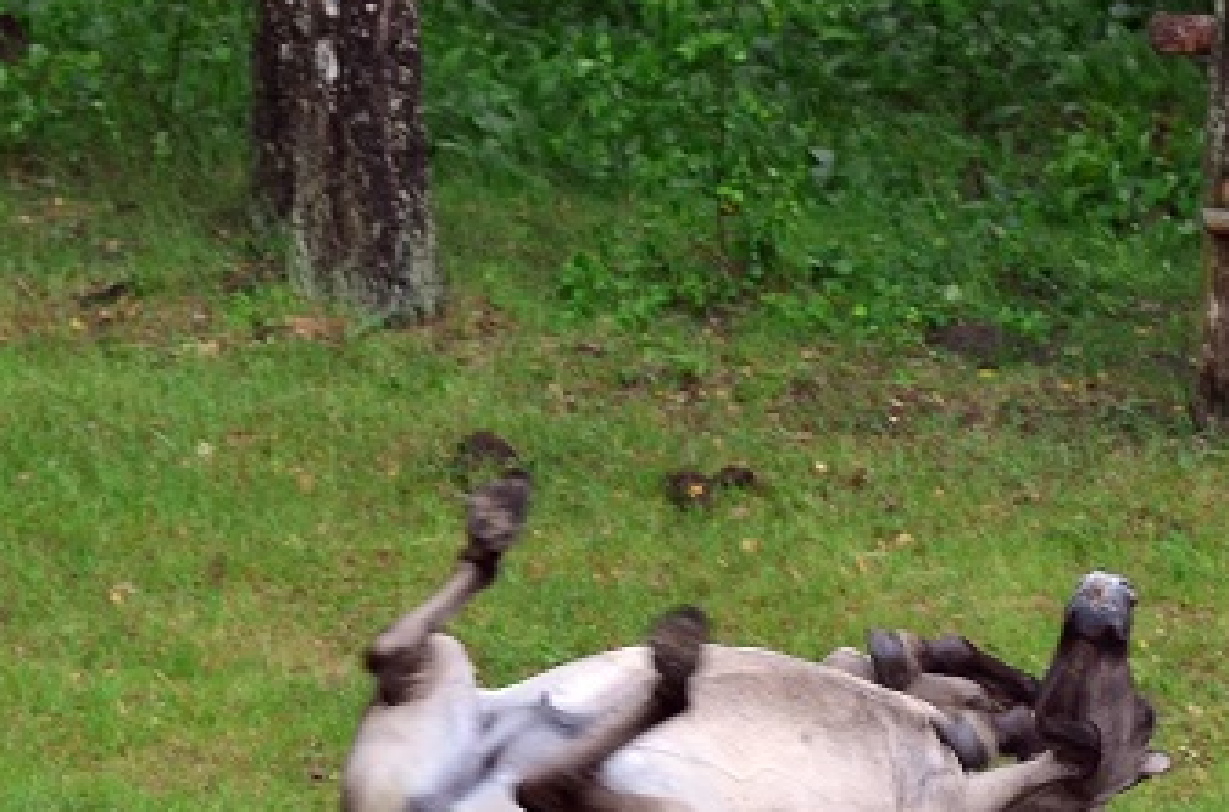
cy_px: 920
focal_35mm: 544
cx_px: 635
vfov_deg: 2.5
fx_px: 18519
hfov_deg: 3.8
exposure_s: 1/100
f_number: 4.8
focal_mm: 122
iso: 400
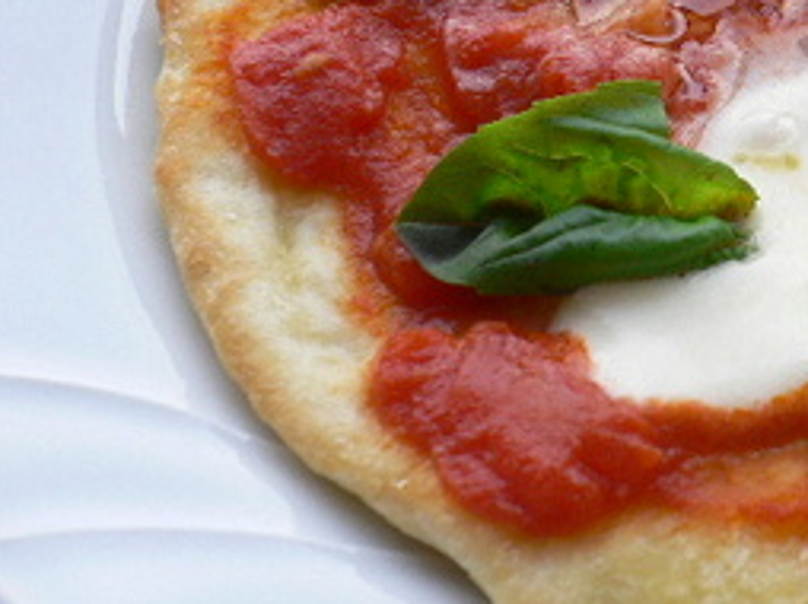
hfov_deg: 27.1
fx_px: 1609
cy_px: 59
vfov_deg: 20.8
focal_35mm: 69
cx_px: 751
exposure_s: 1/30
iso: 100
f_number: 2.8
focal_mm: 5.8
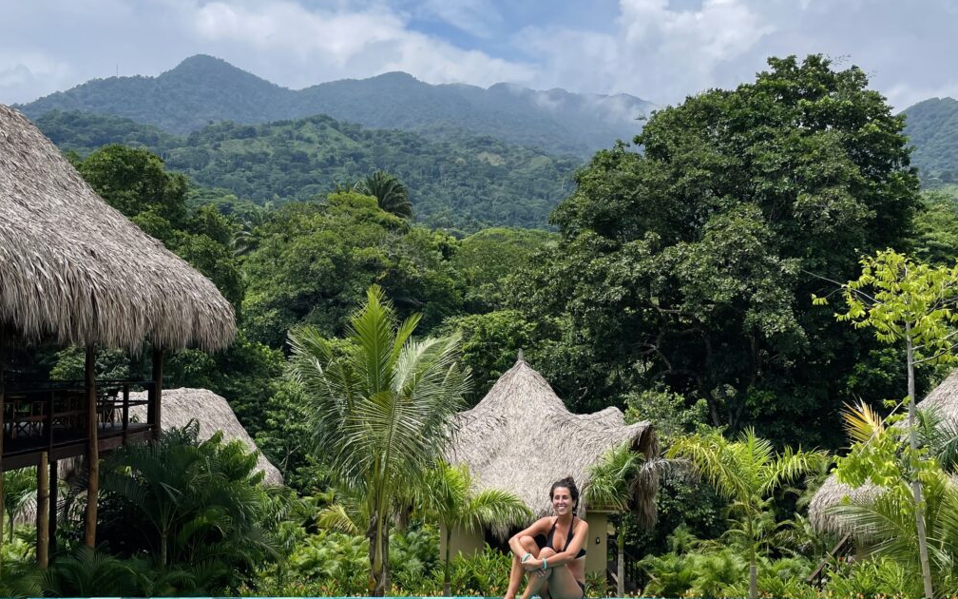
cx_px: 473
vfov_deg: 44.4
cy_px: 347
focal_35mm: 28
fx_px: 731
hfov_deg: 66.5
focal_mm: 4.2
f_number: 1.6
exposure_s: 1/4000
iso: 32
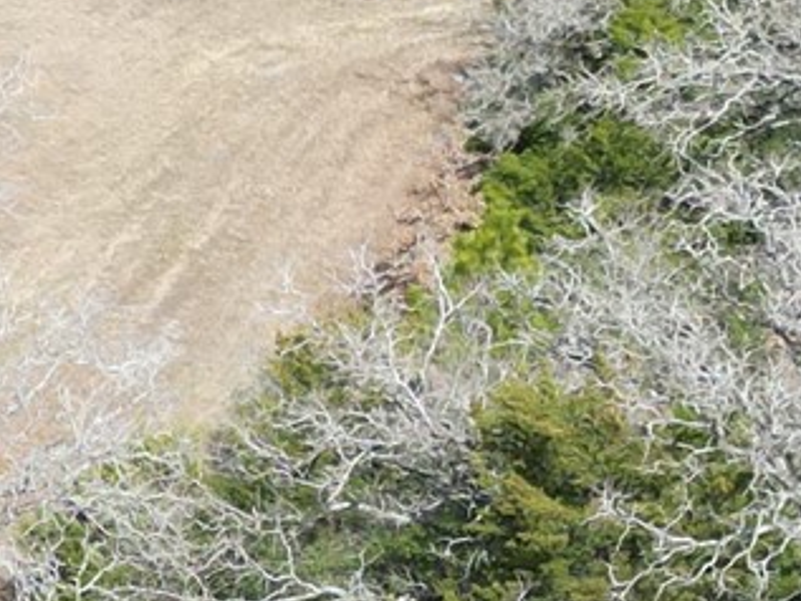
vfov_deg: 9.4
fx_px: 3588
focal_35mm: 155
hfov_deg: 11.4
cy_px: 727
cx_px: -852
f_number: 1.7
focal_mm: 6.72
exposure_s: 1/2000
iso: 110
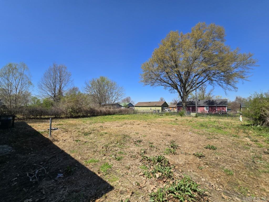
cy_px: 101
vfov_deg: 89.9
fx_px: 101
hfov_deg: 106.2
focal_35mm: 13
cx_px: 134
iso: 50
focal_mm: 2.2
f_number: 2.2
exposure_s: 1/2163
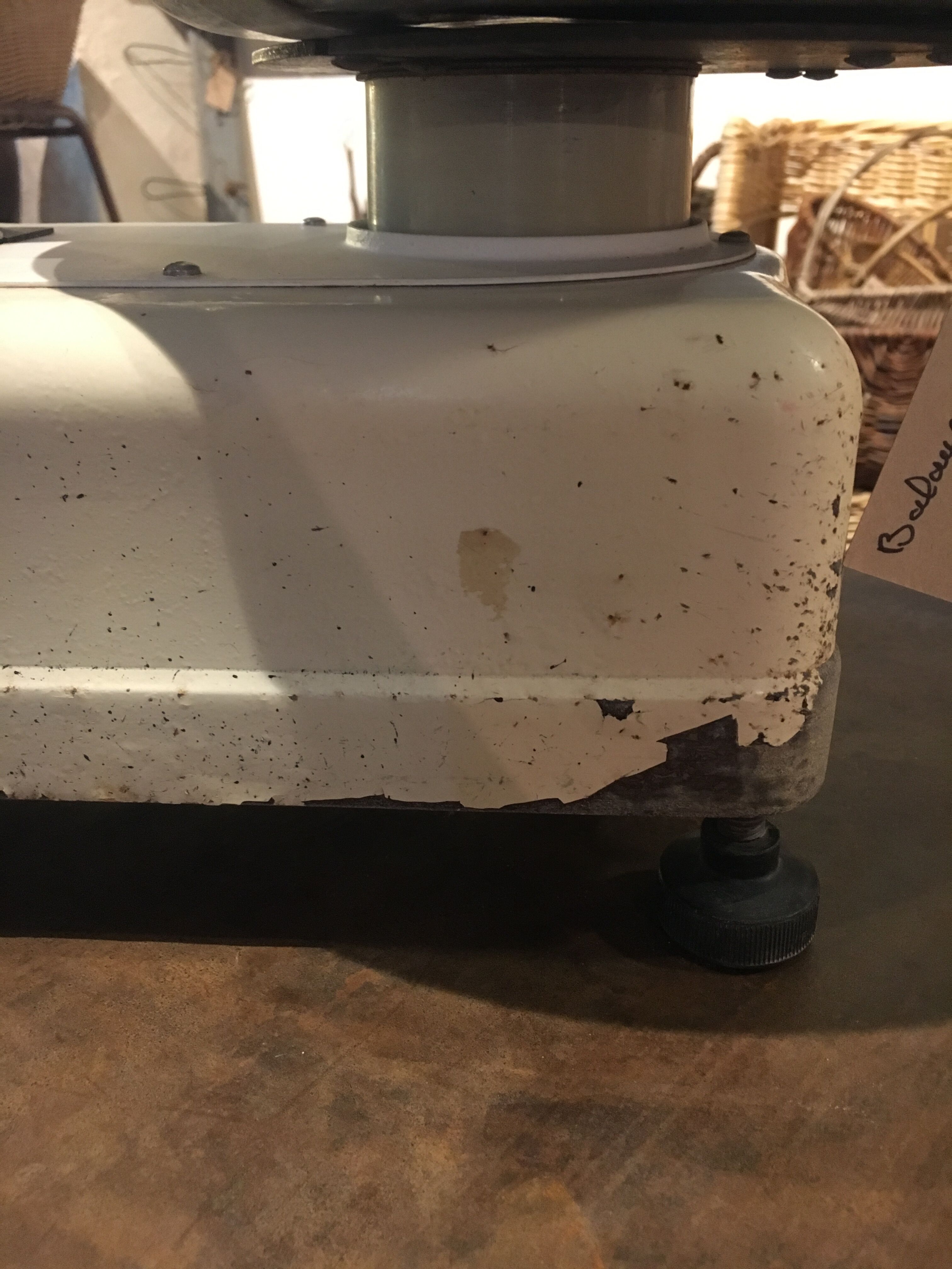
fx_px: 1063
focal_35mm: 29
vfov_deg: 61.7
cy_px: 634
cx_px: 476
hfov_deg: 48.2
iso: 200
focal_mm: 4.15
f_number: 2.2
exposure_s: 1/17
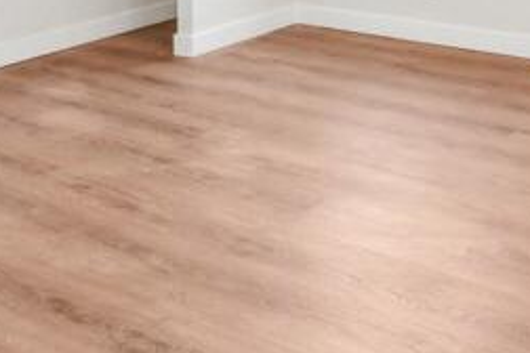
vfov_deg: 20.0
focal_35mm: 57
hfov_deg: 33.5
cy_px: -201
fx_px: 839
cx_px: 458
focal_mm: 14
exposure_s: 1/30
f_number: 8
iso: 200
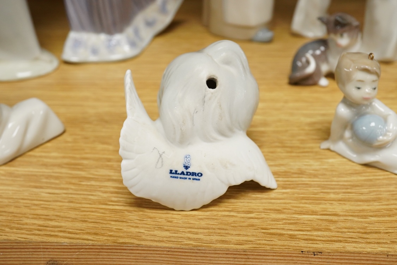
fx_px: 496
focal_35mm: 45
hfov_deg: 43.6
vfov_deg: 29.9
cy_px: 132
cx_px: 198
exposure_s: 1/160
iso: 2500
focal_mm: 30
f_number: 11
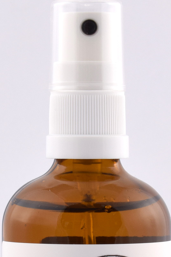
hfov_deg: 7.5
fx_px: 1297
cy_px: 260
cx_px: 93
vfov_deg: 11.2
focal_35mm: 182
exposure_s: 1/125
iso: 200
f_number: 11
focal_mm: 55
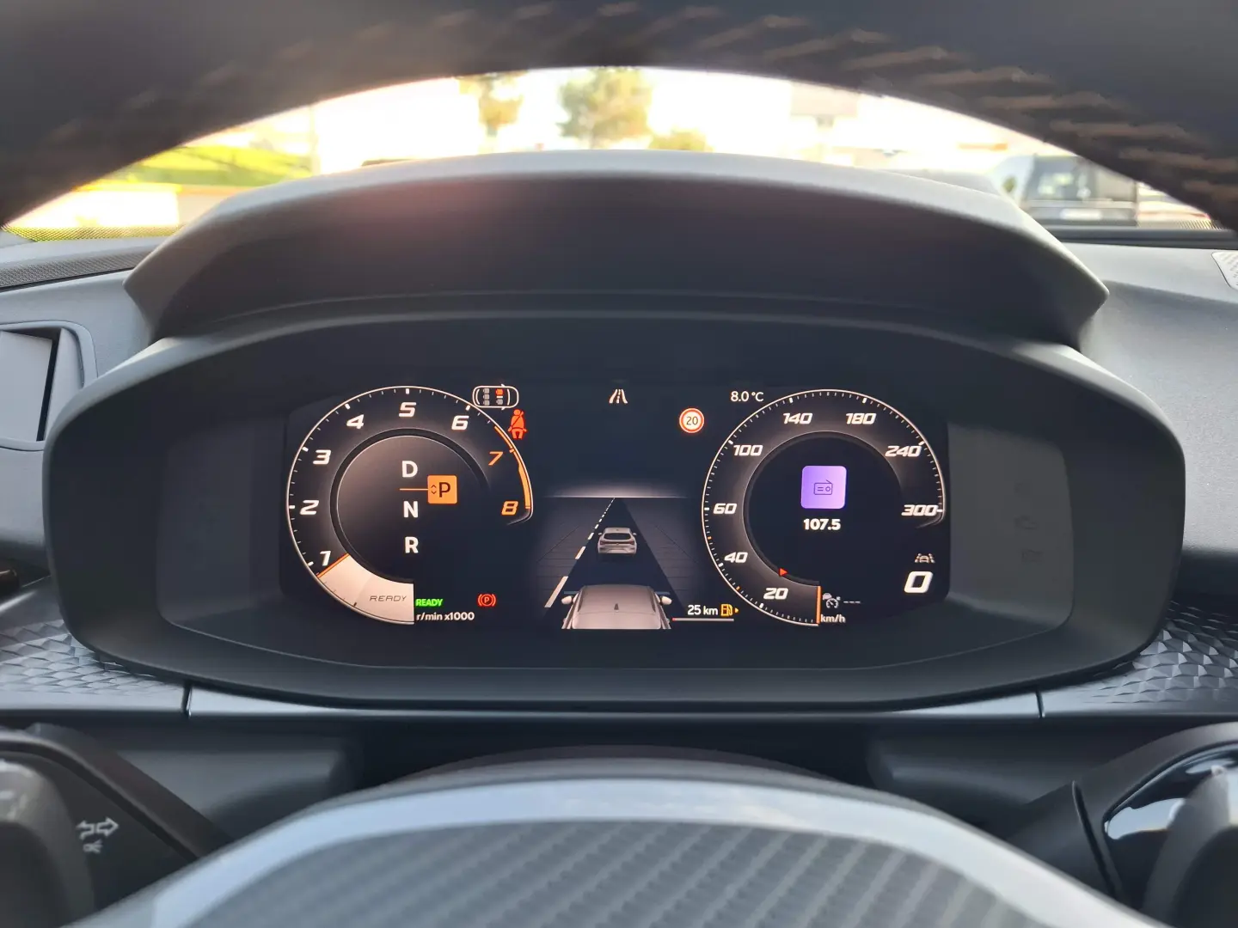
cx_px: 619
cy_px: 464
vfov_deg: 58.9
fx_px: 823
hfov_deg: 73.9
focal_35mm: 23
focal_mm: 5.54
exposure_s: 1/100
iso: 125
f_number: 1.8
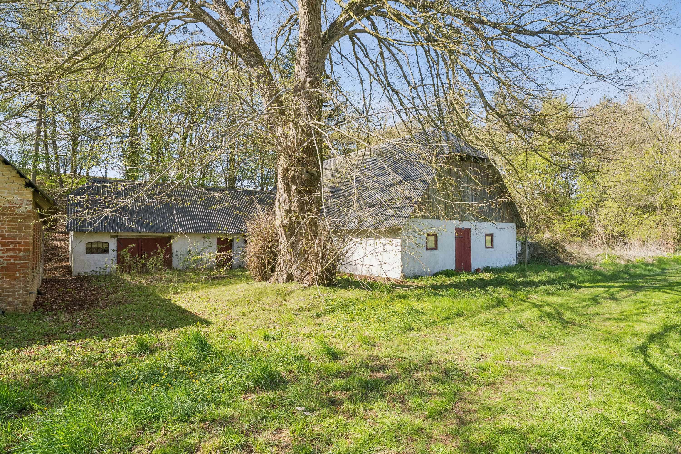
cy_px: 227
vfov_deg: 62.4
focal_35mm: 20
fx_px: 375
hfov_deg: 84.6
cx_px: 340
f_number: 7.1
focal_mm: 19.8
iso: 800
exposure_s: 1/500
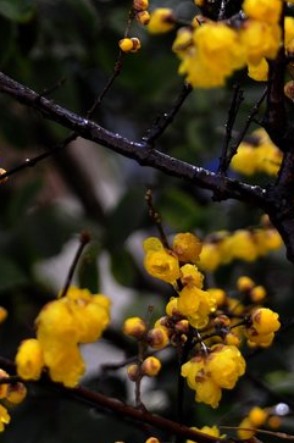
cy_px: 206
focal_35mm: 240
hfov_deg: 5.7
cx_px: 138
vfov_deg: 8.6
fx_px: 2948
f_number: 5.3
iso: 640
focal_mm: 85
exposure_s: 1/400
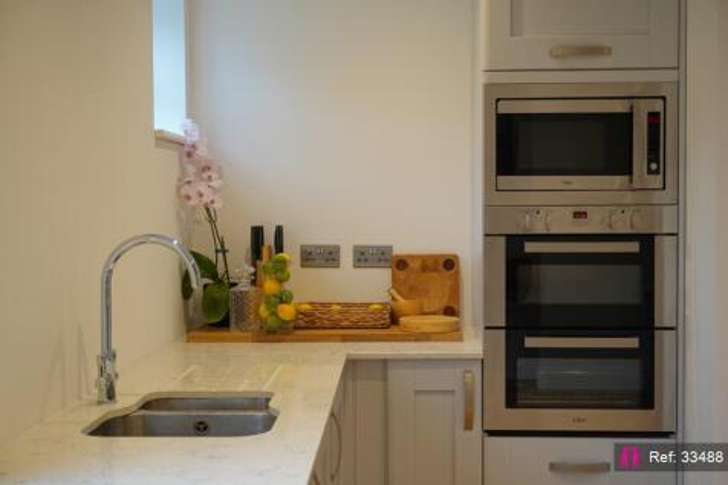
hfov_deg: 41.1
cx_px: 364
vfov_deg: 28.1
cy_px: 242
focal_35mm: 48
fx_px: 970
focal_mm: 32
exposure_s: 1/50
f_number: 5
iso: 400
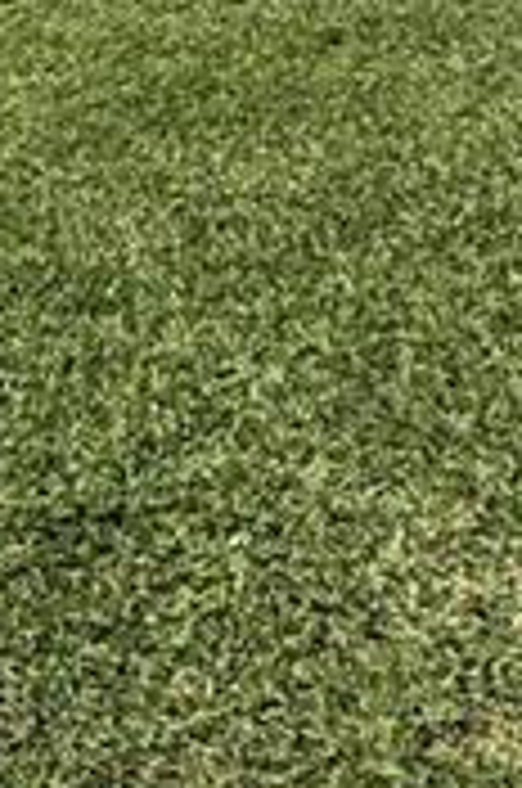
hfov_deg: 14.6
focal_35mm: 64
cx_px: -693
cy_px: -230
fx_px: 1397
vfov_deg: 26.7
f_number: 2.2
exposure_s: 1/2494
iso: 50
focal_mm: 2.22
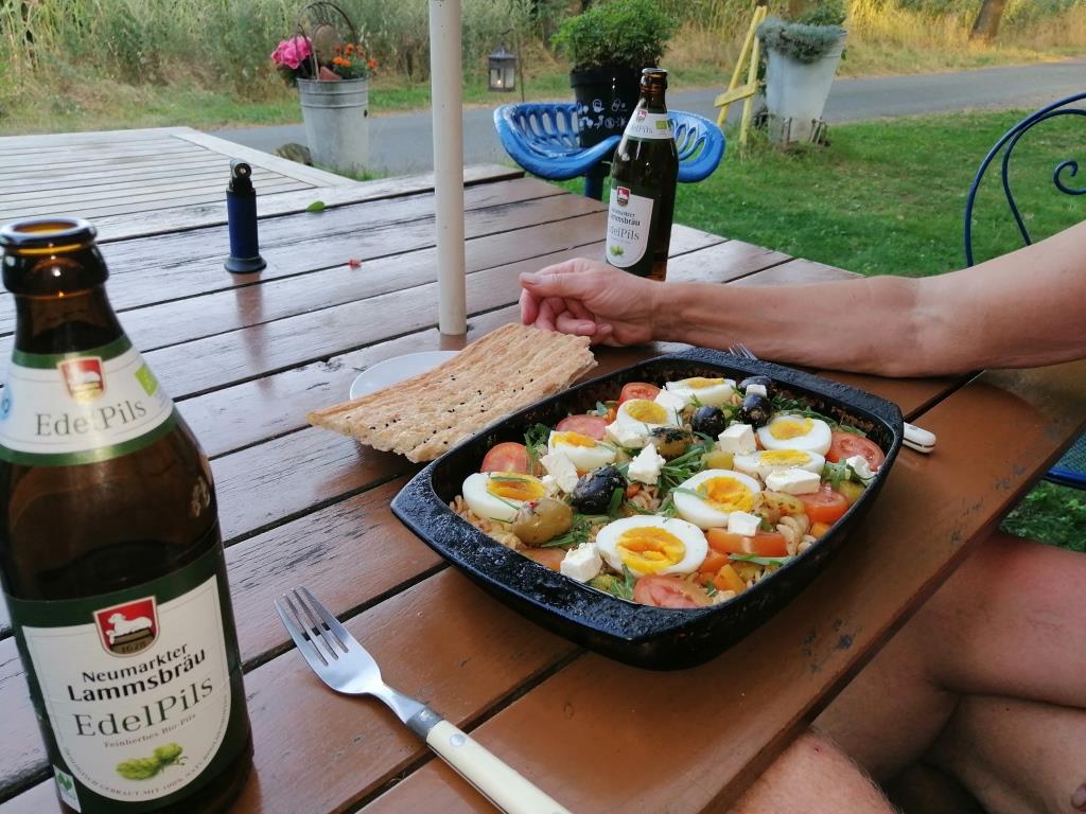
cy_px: 407
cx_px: 543
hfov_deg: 67.3
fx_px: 816
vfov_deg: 53.1
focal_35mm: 26
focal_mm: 3.96
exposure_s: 1/100
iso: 80
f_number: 1.8
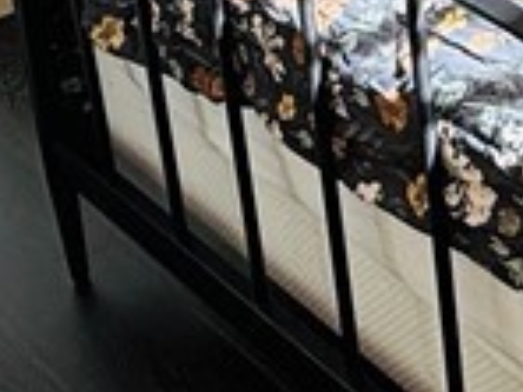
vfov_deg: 14.1
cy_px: -226
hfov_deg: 17.4
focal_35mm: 97
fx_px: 1466
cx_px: 869
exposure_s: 1/115
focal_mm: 2.22
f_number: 2.2
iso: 64
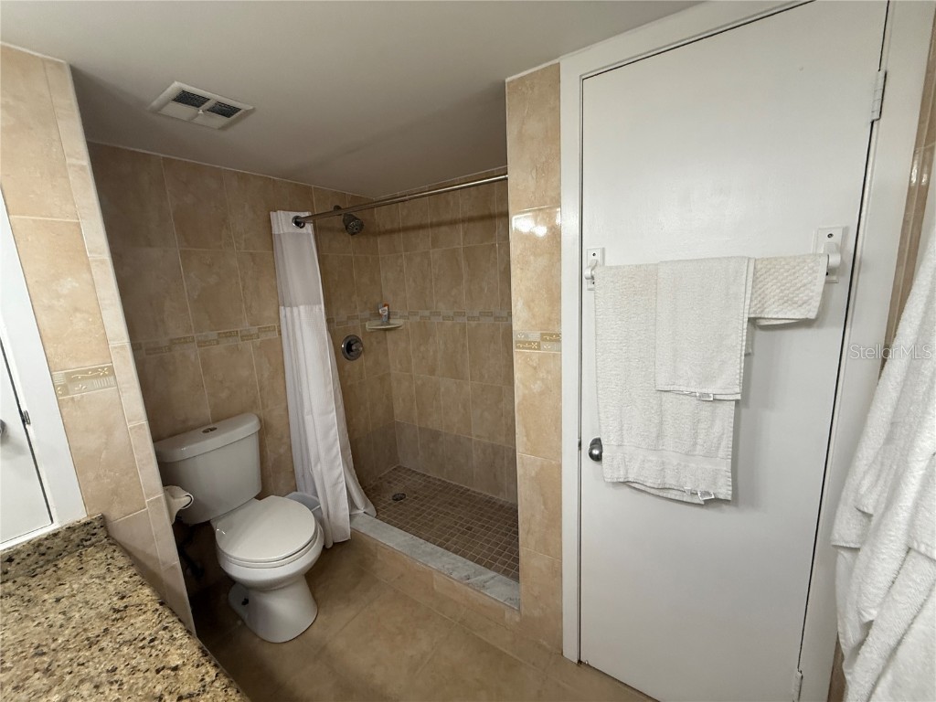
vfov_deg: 85.7
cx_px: 468
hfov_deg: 102.1
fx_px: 379
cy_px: 351
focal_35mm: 14
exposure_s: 1/120
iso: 160
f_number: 2.2
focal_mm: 2.22
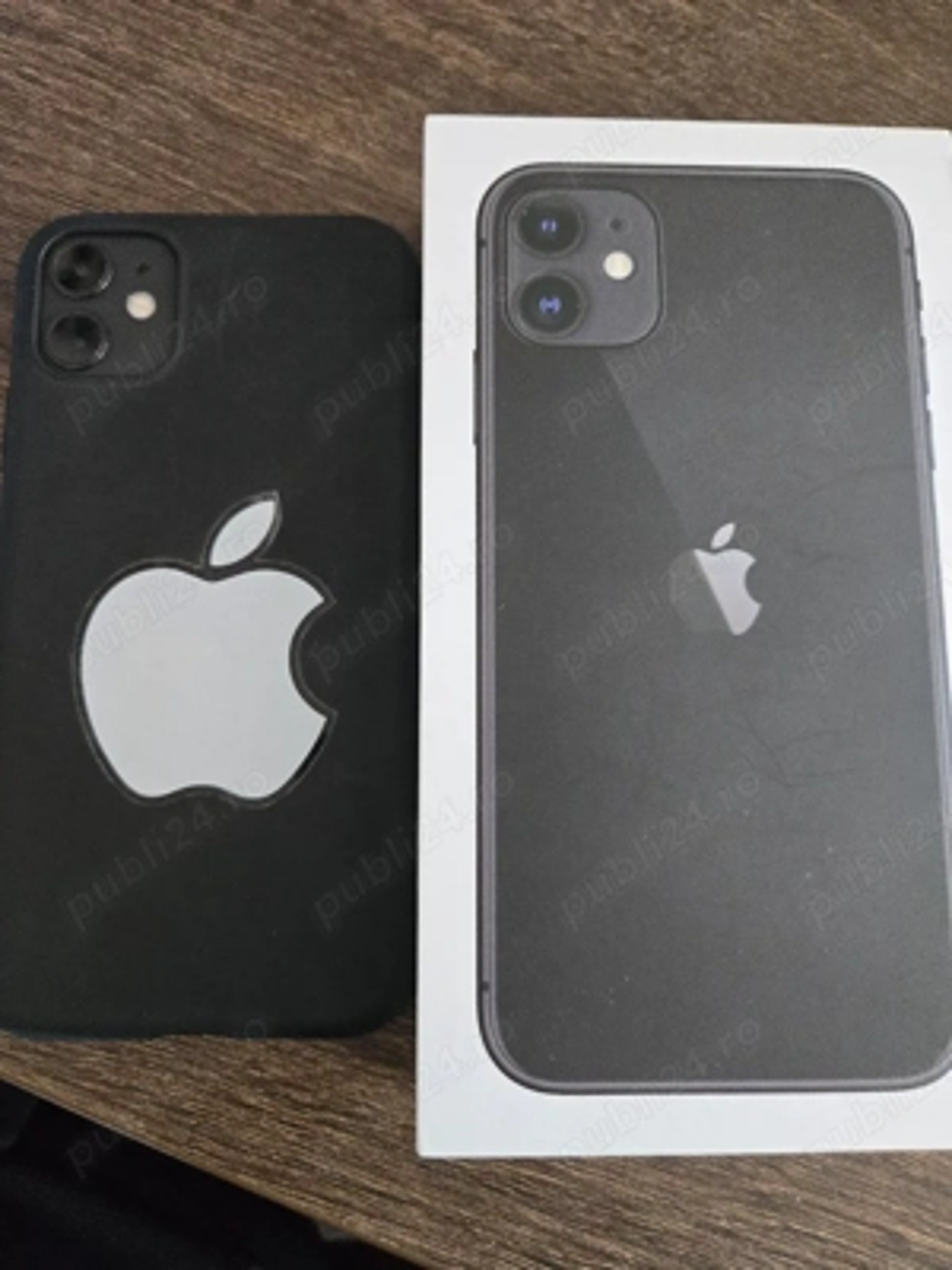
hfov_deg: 58.9
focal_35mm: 23
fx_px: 843
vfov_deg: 73.9
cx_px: 476
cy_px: 635
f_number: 1.8
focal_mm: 5.4
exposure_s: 1/101
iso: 640
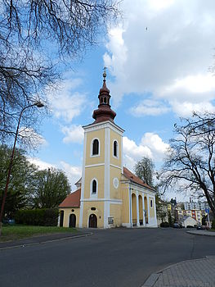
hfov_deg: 58.9
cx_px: 108
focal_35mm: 23
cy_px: 144
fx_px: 190
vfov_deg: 73.9
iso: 160
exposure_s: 1/800
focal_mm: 4
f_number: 4
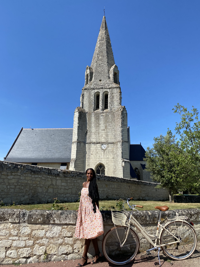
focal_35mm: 26
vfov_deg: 67.3
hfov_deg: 53.1
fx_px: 200
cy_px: 134
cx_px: 100
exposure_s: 1/2463
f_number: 1.8
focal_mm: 4.25
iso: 32
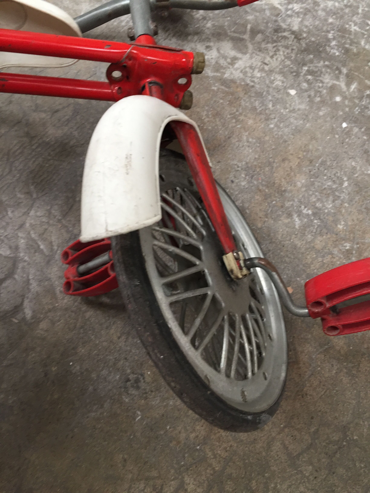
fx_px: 413
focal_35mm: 29
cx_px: 185
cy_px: 246
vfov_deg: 61.7
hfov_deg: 48.2
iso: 64
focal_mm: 4.15
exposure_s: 1/33
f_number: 2.2
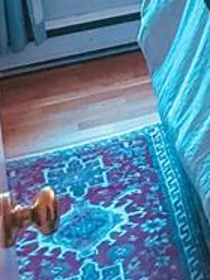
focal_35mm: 107
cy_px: -156
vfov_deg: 16.5
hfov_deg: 12.6
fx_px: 866
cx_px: 378
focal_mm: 4.2
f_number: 1.6
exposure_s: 1/30
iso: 640
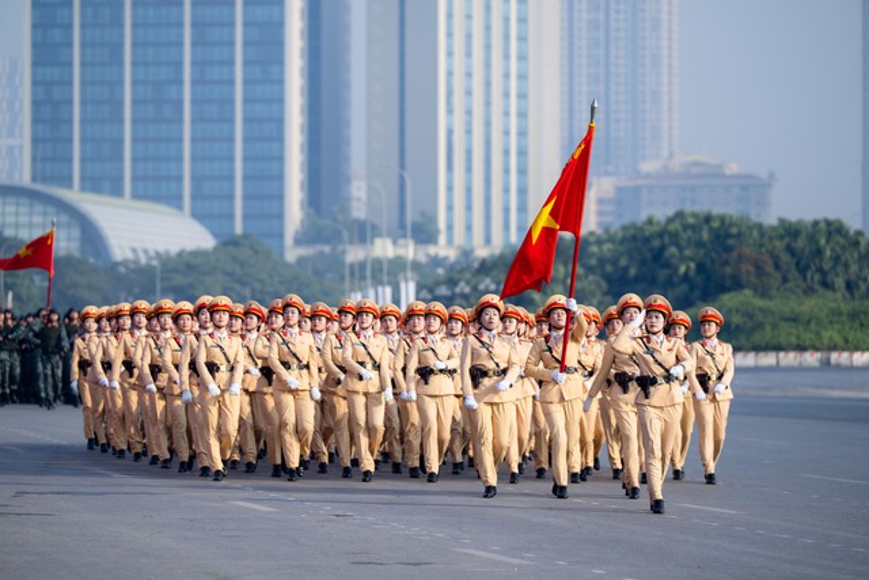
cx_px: 434
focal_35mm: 185
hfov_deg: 11.1
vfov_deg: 7.4
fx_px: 4466
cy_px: 290
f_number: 4
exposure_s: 1/1250
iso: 200
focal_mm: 185
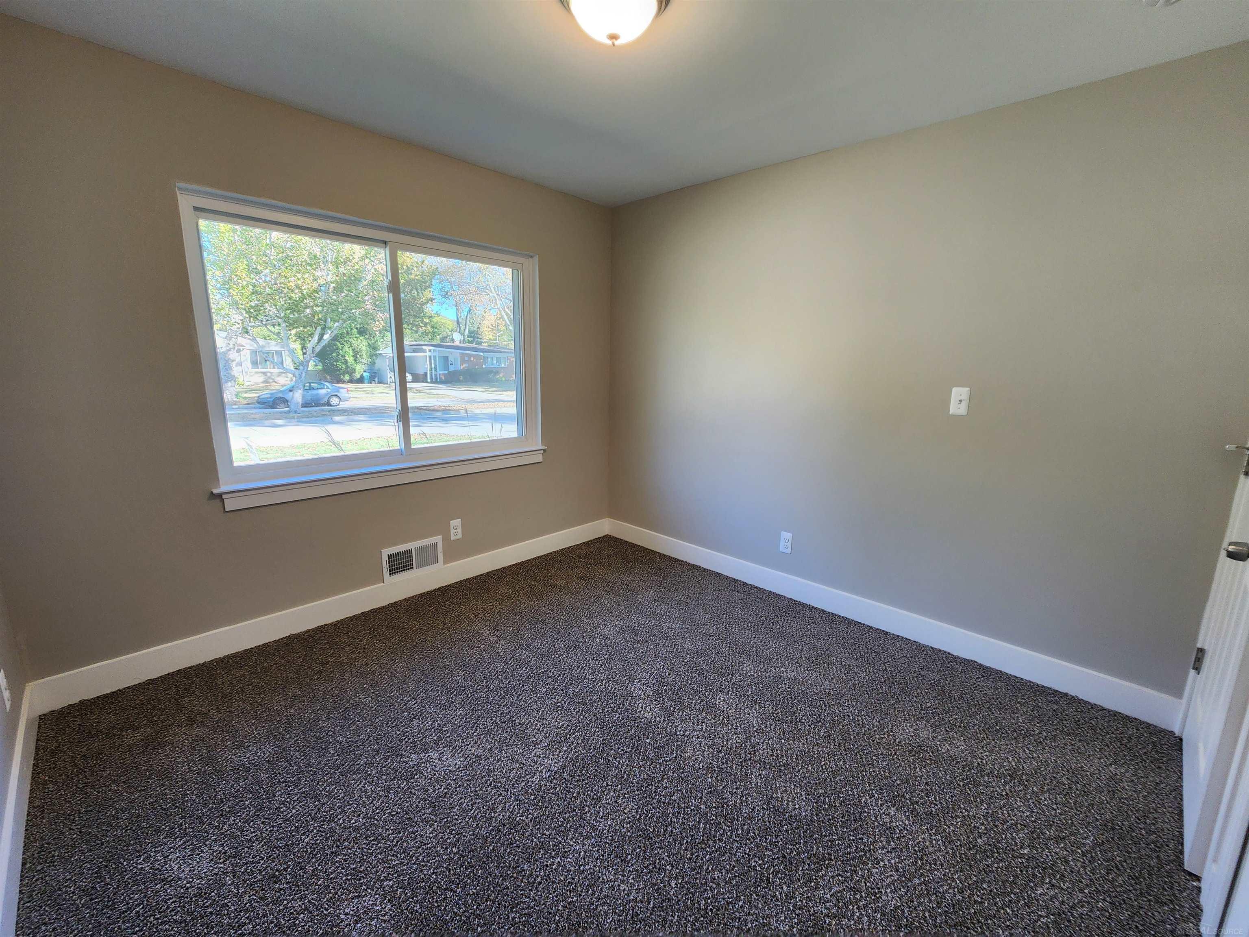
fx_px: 469
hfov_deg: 106.2
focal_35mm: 13
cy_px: 468
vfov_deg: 89.9
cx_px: 624
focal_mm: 2.2
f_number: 2.2
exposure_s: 1/60
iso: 100
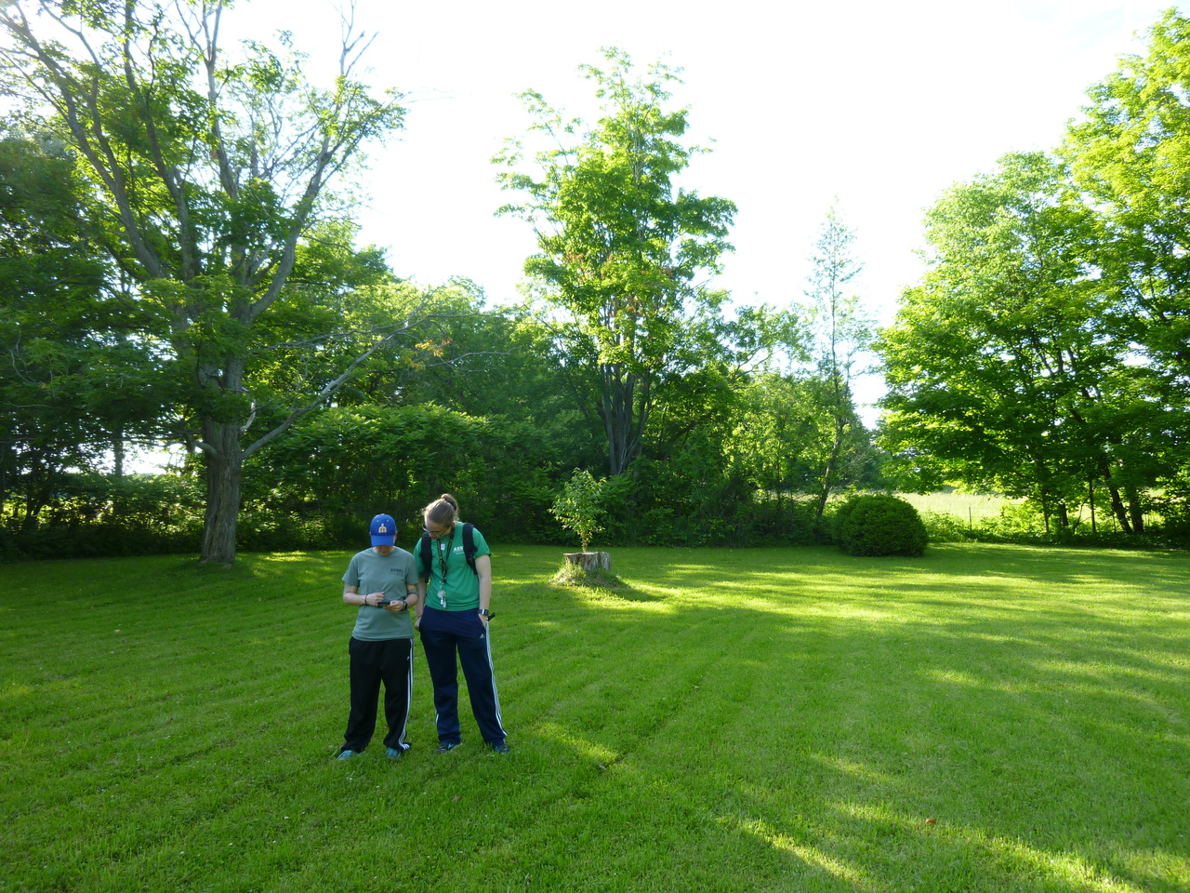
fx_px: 859
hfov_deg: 69.4
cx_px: 595
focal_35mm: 25
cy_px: 446
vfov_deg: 54.9
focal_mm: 4.5
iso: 80
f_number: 3.3
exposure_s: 1/80
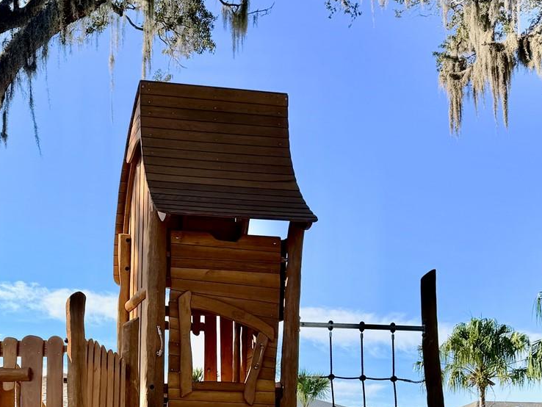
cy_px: 410
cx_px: 71
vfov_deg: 26.5
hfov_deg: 35.0
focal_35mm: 52
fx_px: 814
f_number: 1.78
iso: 80
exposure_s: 1/3425
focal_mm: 6.76
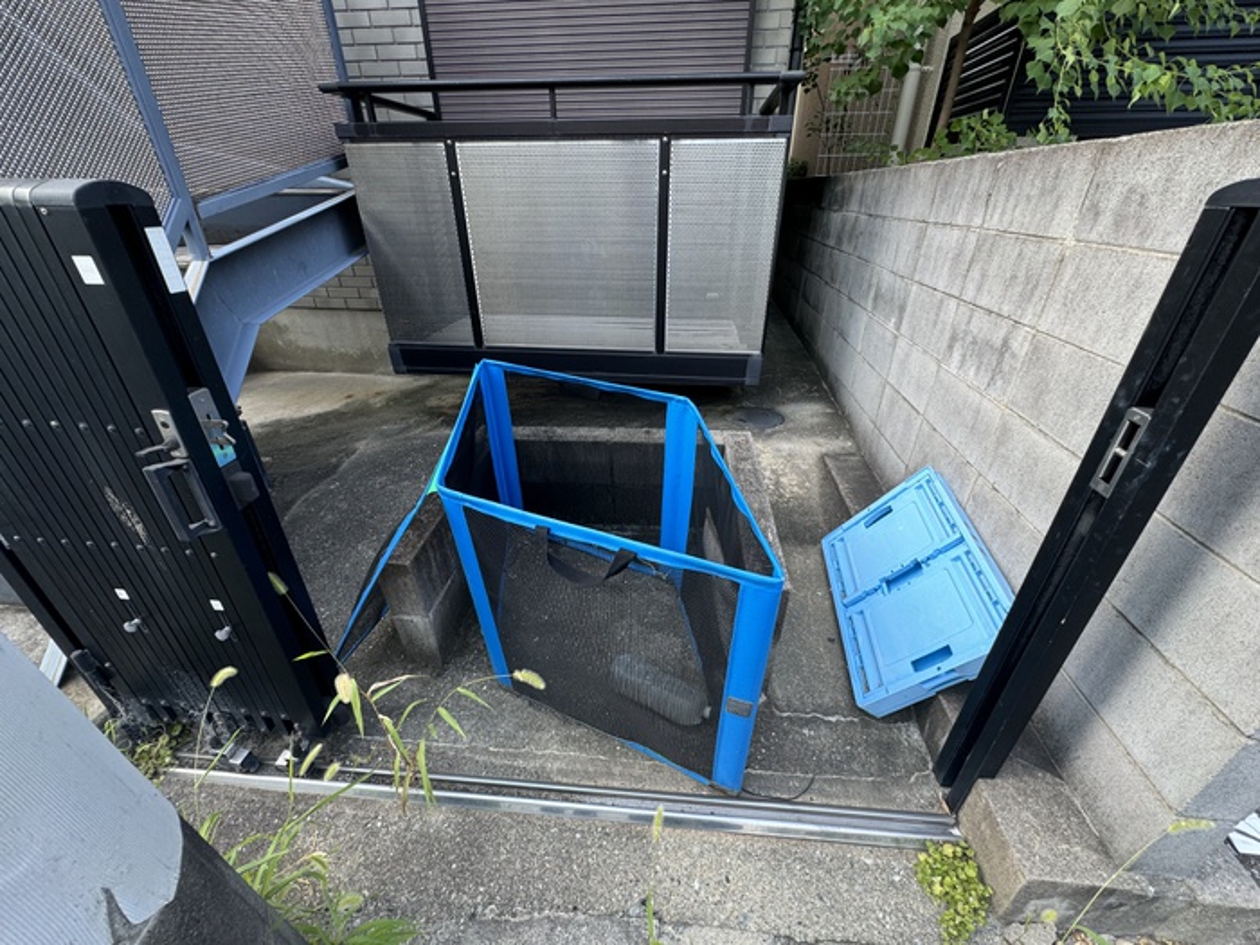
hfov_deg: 102.1
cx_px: 630
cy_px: 472
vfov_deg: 85.7
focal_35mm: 14
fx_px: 510
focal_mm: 2.22
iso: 50
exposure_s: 1/99
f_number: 2.2
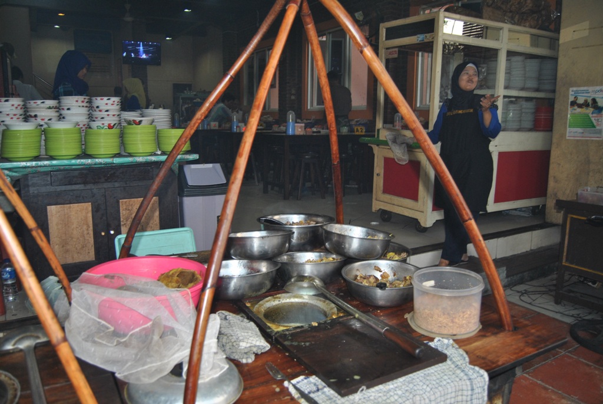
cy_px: 202
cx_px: 302
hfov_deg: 67.3
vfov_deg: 48.0
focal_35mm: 27
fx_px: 453
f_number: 3.5
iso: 200
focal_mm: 18
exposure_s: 1/60
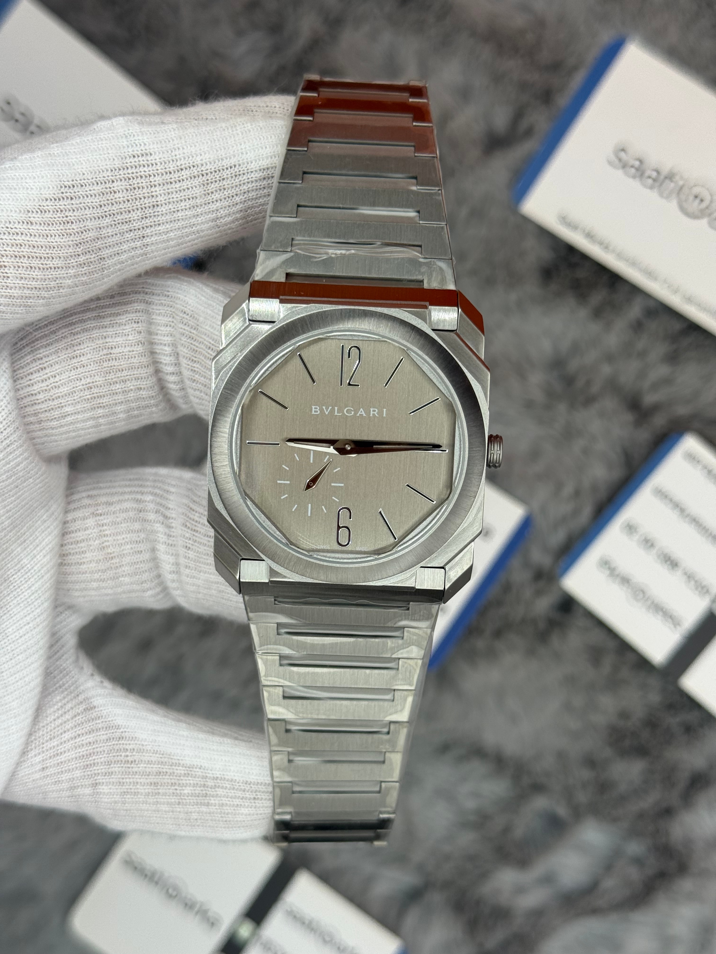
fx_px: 1324
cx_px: 358
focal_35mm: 48
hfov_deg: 30.3
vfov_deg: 39.7
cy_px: 477
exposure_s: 1/1055
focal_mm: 6.76
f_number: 1.78
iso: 80
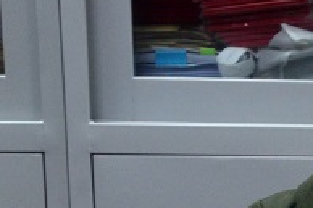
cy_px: 305
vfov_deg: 5.2
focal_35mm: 264
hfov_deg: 7.6
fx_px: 2293
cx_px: 516
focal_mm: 38
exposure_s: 1/15
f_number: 6.3
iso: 720
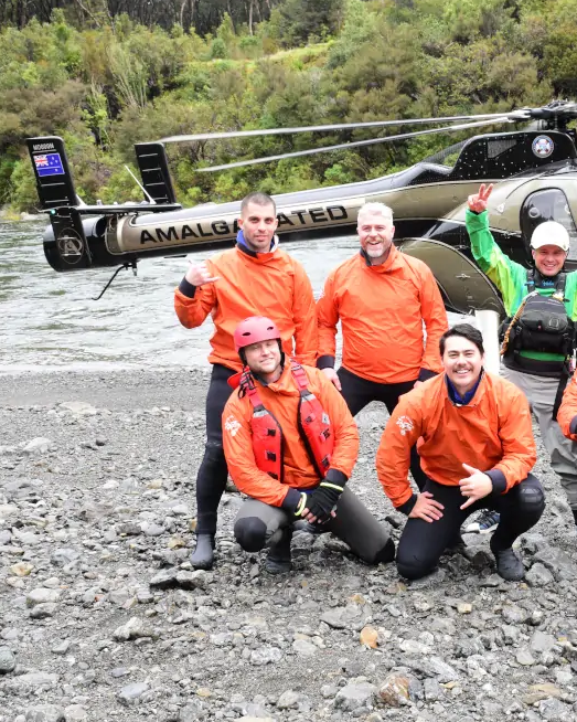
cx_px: 452
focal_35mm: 56
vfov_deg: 33.6
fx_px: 1196
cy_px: 363
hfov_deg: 26.7
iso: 1600
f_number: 9
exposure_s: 1/320
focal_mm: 26
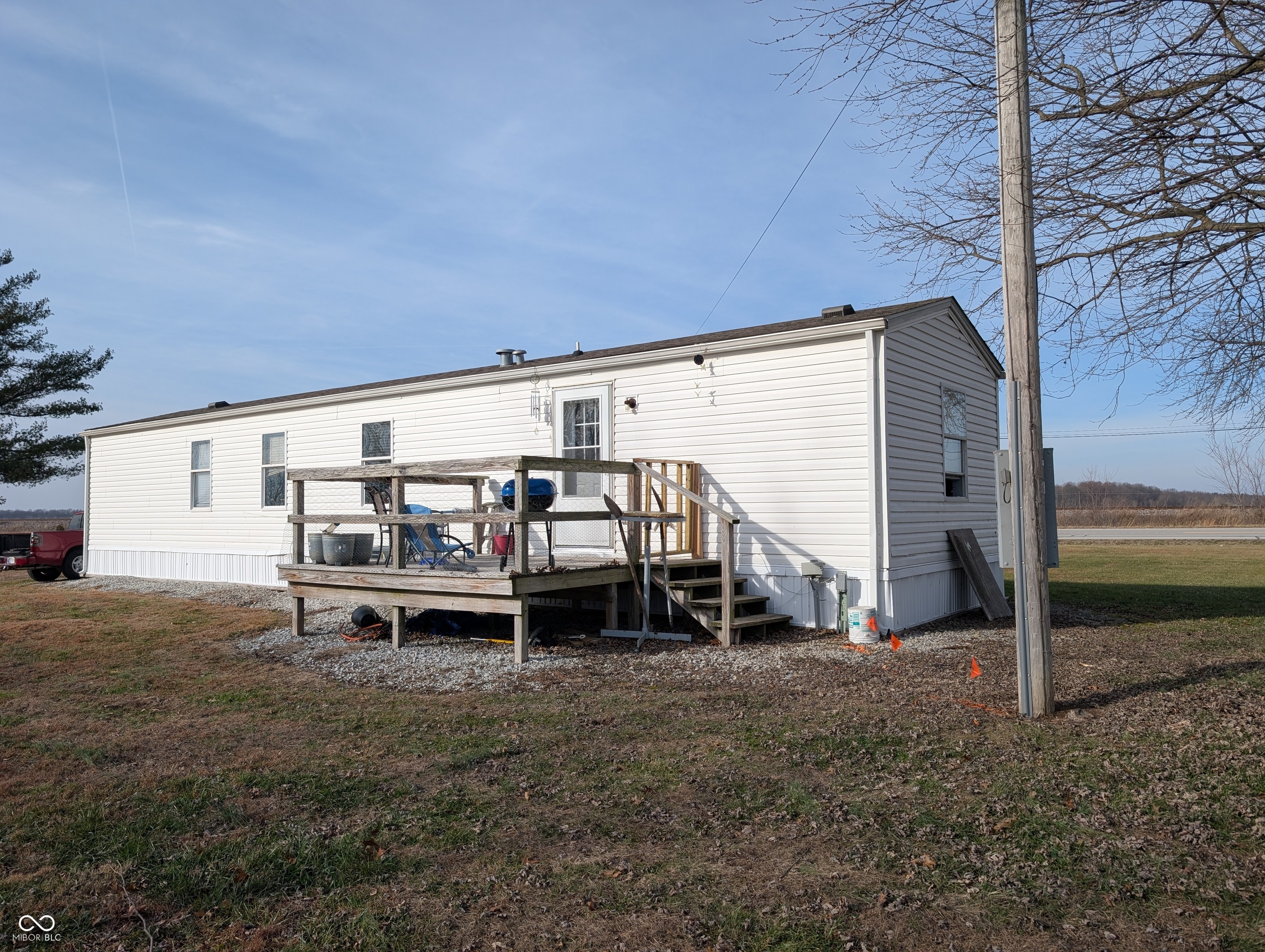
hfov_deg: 71.5
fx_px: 878
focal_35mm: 24
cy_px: 476
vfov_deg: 56.9
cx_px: 632
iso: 25
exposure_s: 1/1381
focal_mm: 6.9
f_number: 1.68
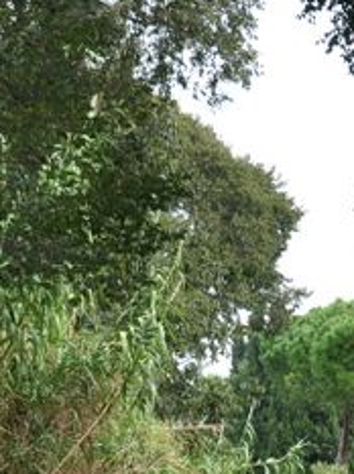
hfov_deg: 7.3
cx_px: 389
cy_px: 446
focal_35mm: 203
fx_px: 2776
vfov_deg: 9.7
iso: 200
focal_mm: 32
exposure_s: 1/125
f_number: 9
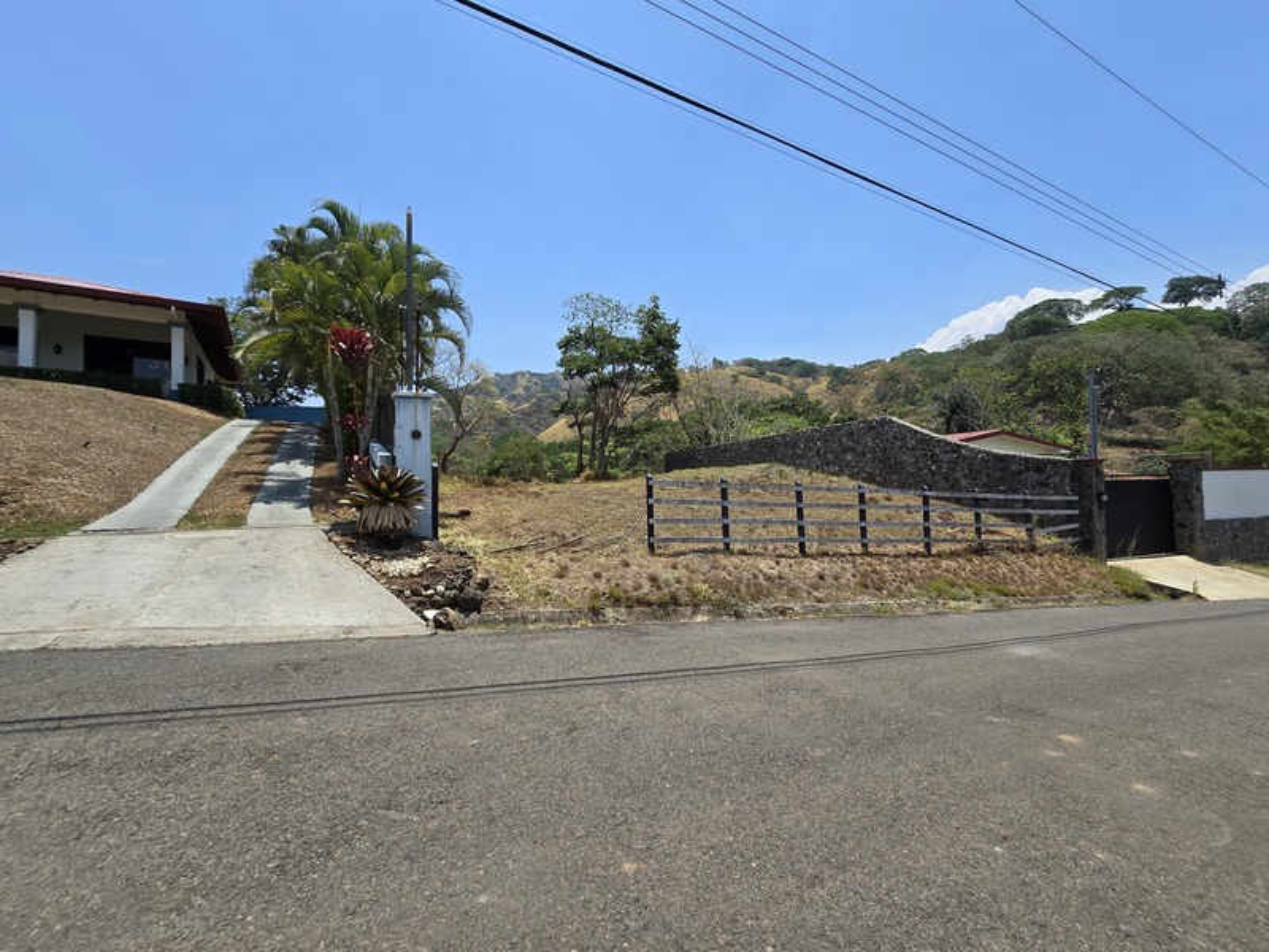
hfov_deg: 106.2
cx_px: 634
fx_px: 477
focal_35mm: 13
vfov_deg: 89.9
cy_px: 476
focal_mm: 2.2
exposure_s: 1/2614
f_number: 2.2
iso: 50
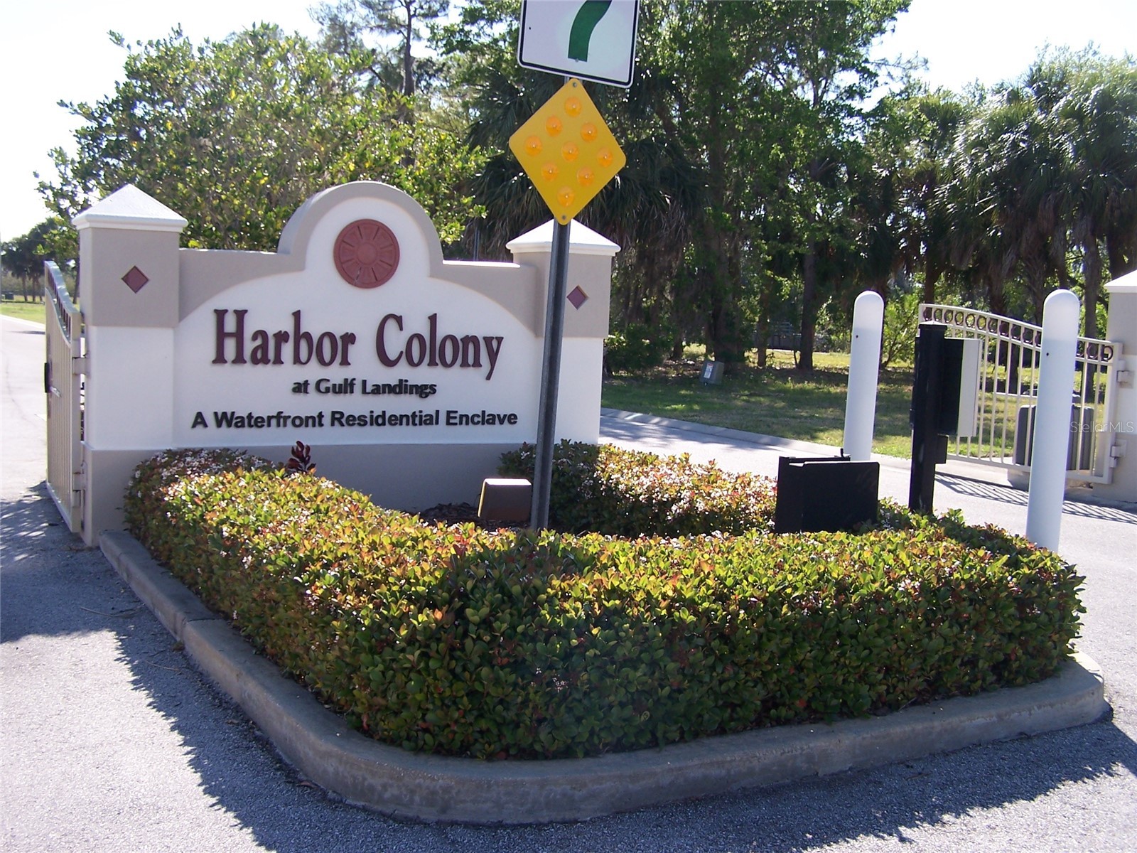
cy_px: 426
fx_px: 1248
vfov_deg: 37.7
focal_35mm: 38
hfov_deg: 49.0
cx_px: 568
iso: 80
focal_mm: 6.3
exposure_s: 1/640
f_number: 2.8
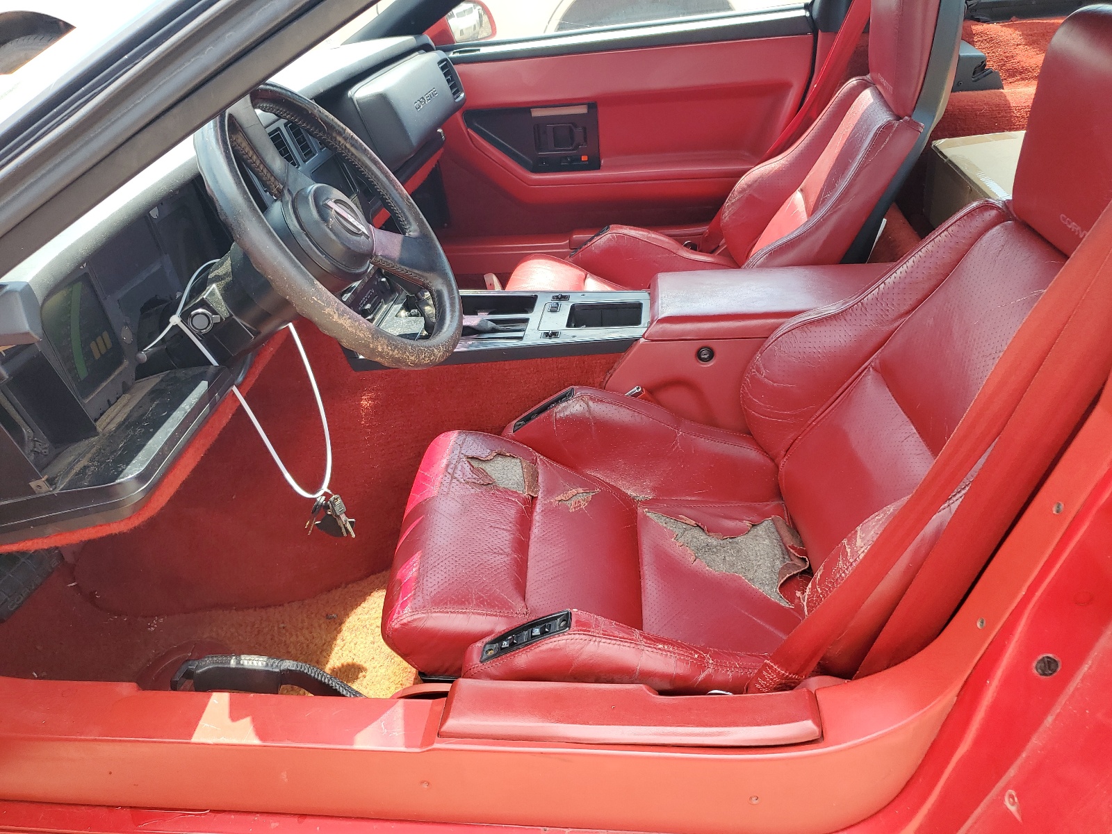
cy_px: 417
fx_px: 835
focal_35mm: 26
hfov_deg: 67.3
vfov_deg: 53.1
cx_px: 556
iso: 50
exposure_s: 1/476
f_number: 1.5
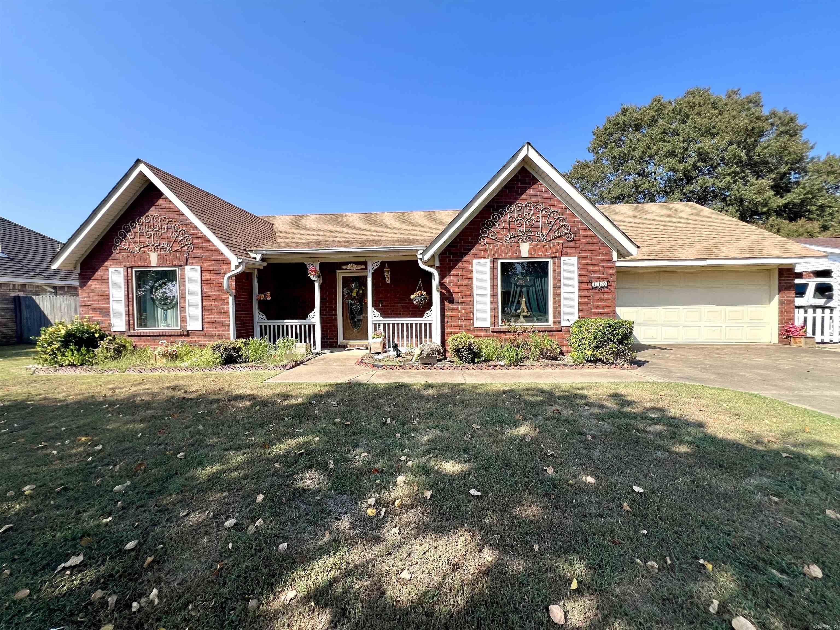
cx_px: 420
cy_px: 315
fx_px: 315
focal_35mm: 13
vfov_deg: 89.9
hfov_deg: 106.2
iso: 32
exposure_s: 1/1130
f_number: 1.8
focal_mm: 1.57
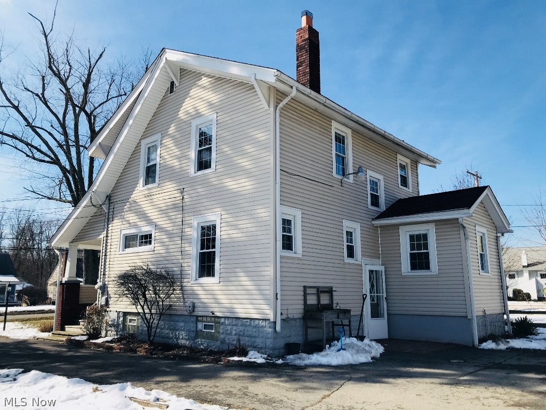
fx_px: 442
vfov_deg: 49.7
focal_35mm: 28
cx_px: 273
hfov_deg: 63.4
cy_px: 205
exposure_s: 1/2660
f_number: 1.8
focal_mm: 3.99
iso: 20
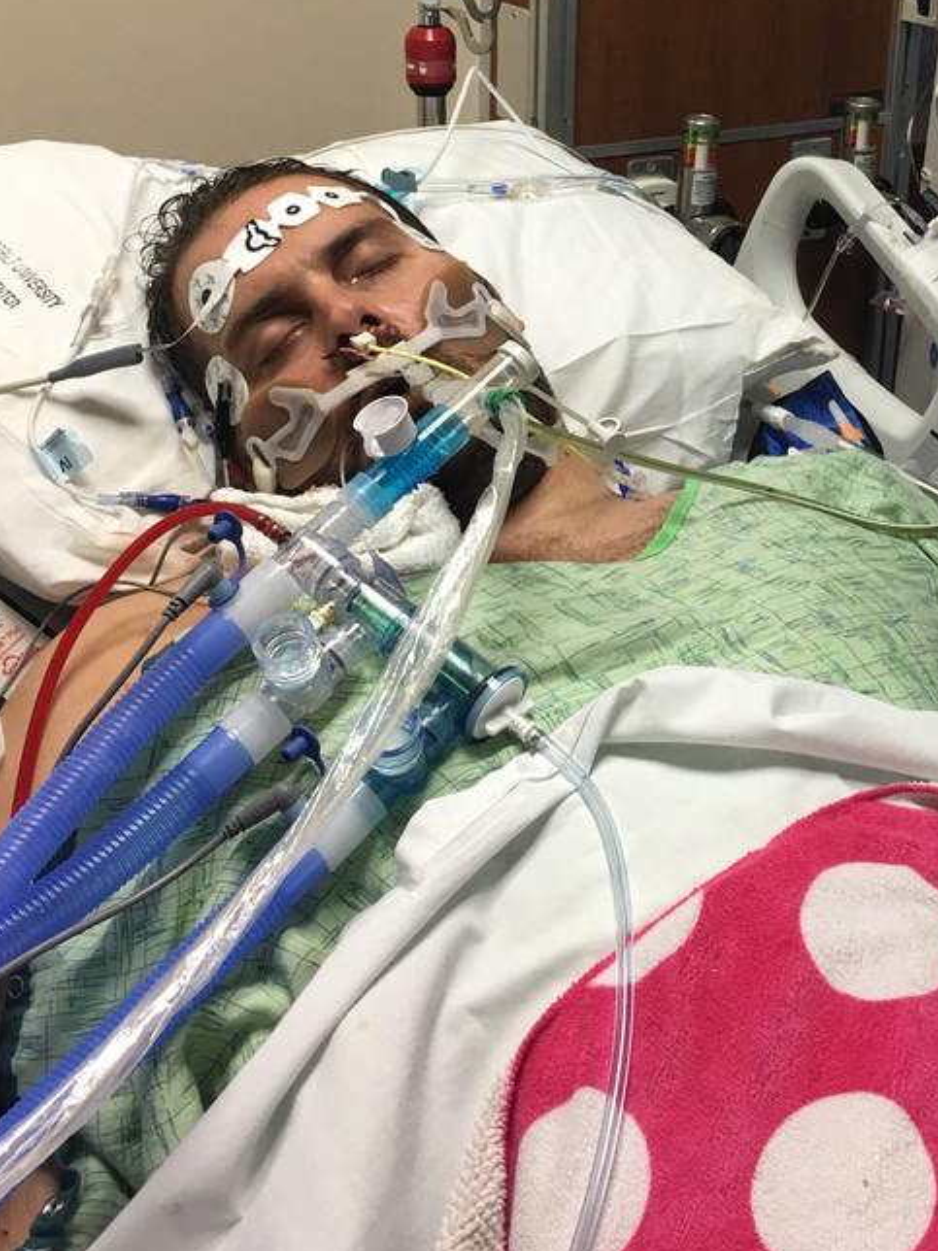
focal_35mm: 51
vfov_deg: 36.8
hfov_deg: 28.1
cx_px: 724
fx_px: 1843
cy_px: 343
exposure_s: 1/15
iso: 32
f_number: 2.2
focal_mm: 4.15
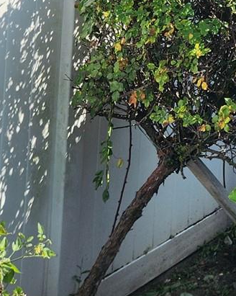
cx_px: 471
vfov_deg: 15.8
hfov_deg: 12.2
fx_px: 979
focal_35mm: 112
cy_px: -148
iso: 20
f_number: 1.8
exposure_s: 1/1690
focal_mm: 5.4
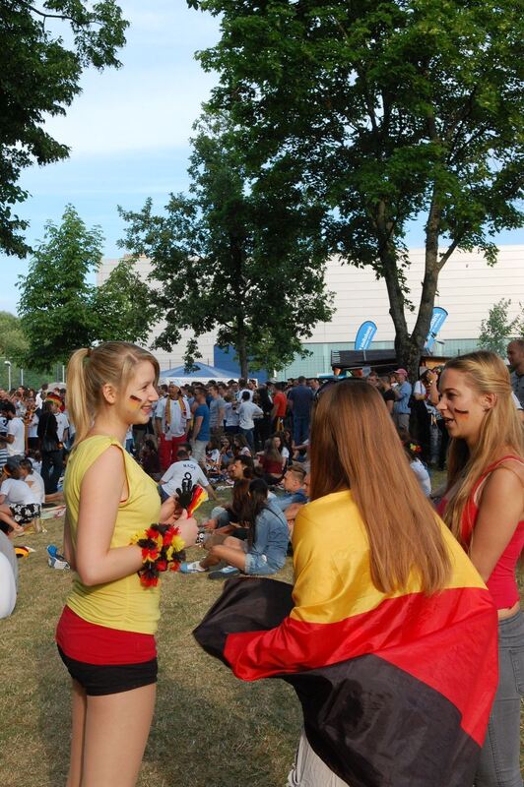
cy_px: 394
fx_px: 1050
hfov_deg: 28.0
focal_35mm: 48
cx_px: 262
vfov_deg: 41.1
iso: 800
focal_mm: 32
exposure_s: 1/400
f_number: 10
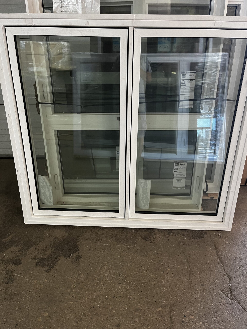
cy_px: 164
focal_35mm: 26
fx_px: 247
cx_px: 124
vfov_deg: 67.3
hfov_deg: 53.1
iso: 125
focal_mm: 5.1
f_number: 1.6
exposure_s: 1/78
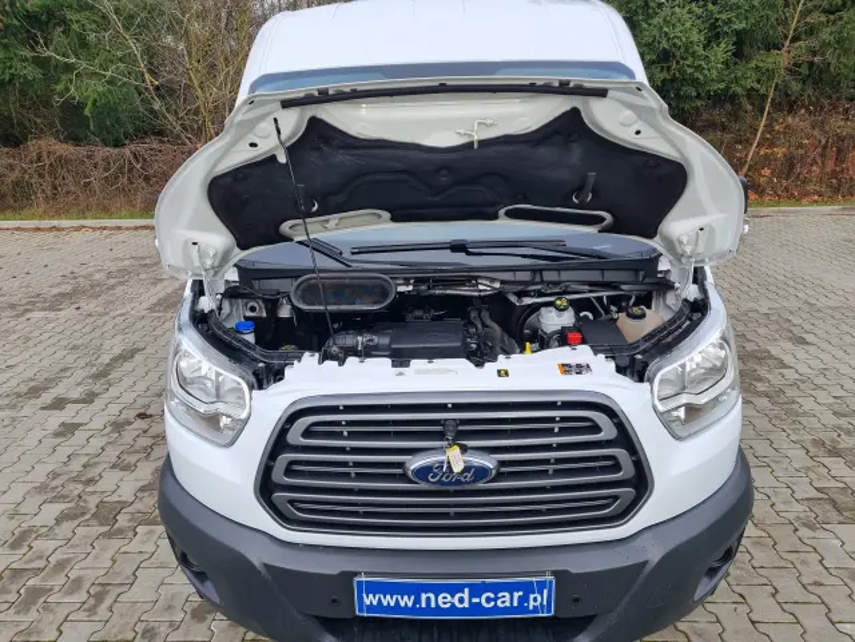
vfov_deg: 53.1
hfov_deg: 67.3
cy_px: 321
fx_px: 642
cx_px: 428
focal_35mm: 26
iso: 50
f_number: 1.8
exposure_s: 1/447
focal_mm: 5.4
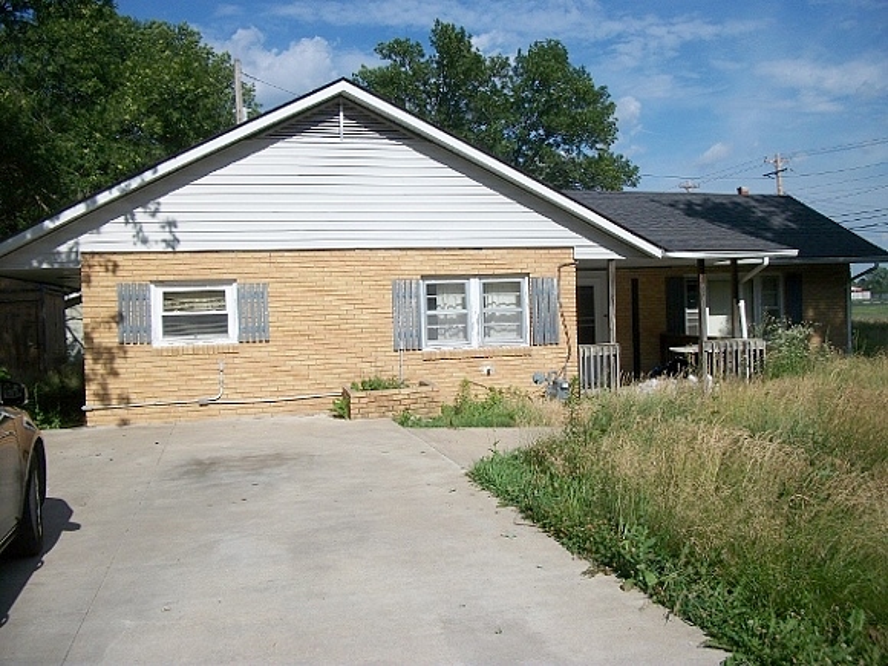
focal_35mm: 32
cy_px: 333
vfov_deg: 44.2
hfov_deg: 56.8
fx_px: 821
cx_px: 444
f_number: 8.8
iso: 80
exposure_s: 1/320
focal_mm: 5.7
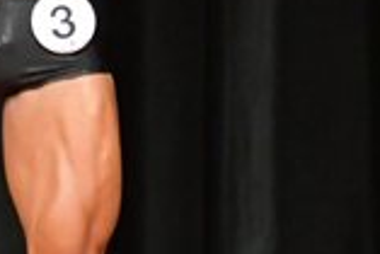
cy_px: 10
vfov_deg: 0.9
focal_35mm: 1479
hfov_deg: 1.4
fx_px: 15626
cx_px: 633
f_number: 5.6
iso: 8000
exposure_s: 1/400
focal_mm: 200
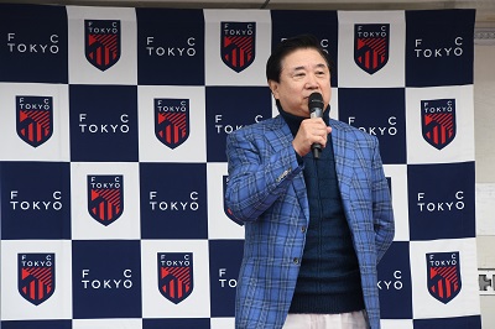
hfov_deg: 8.9
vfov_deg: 5.9
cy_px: 164
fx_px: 3187
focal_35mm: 232
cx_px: 248
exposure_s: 1/250
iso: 1250
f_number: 13
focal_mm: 155
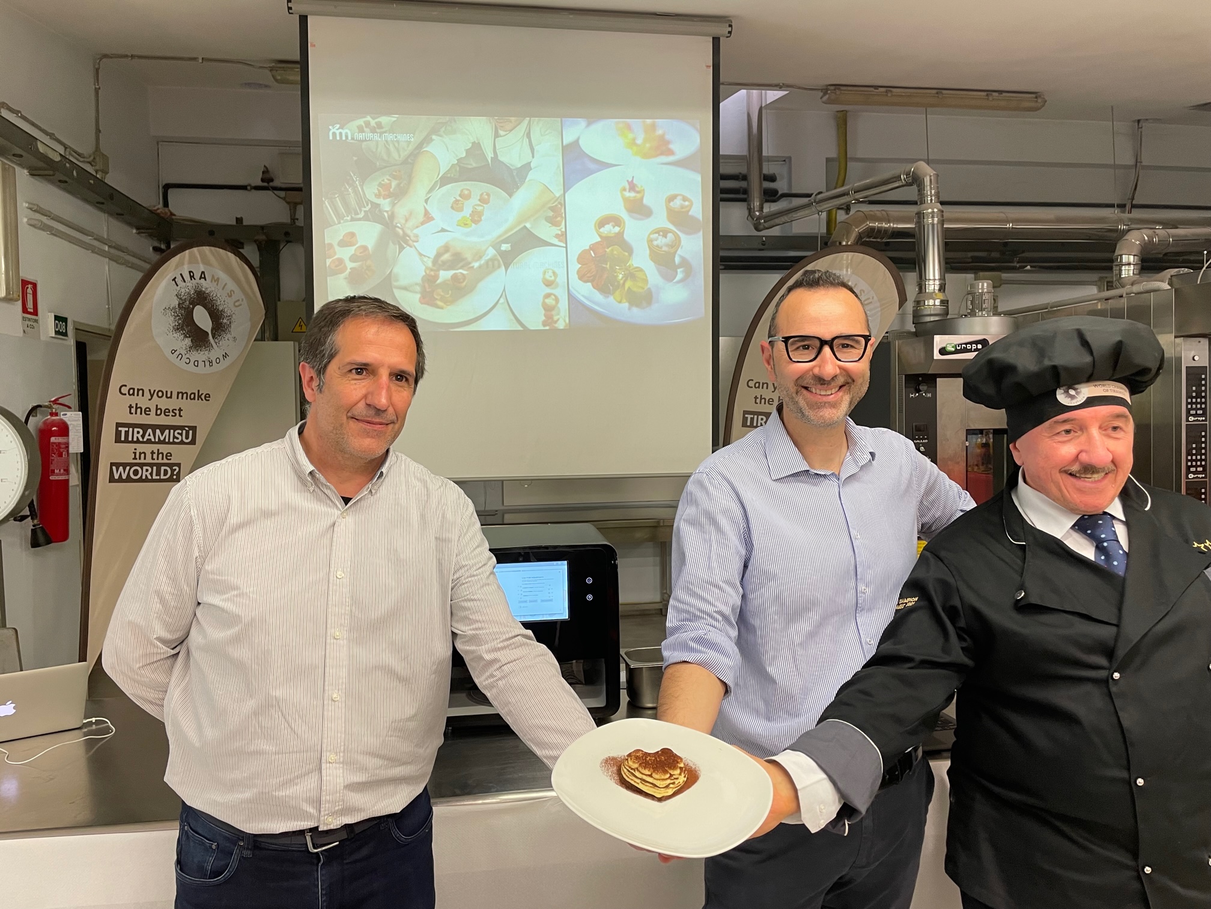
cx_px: 606
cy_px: 454
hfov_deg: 67.3
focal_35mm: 26
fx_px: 910
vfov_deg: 53.1
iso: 80
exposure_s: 1/50
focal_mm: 4.2
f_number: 1.6
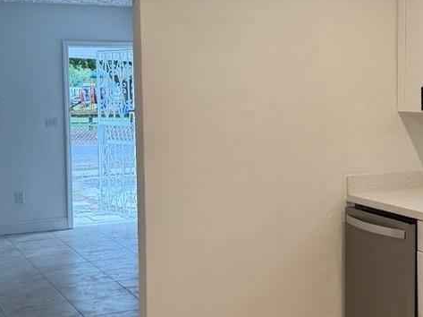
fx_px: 794
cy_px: 124
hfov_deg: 29.5
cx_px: 298
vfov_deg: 22.5
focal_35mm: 65
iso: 160
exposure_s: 1/120
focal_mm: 6.76
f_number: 1.78
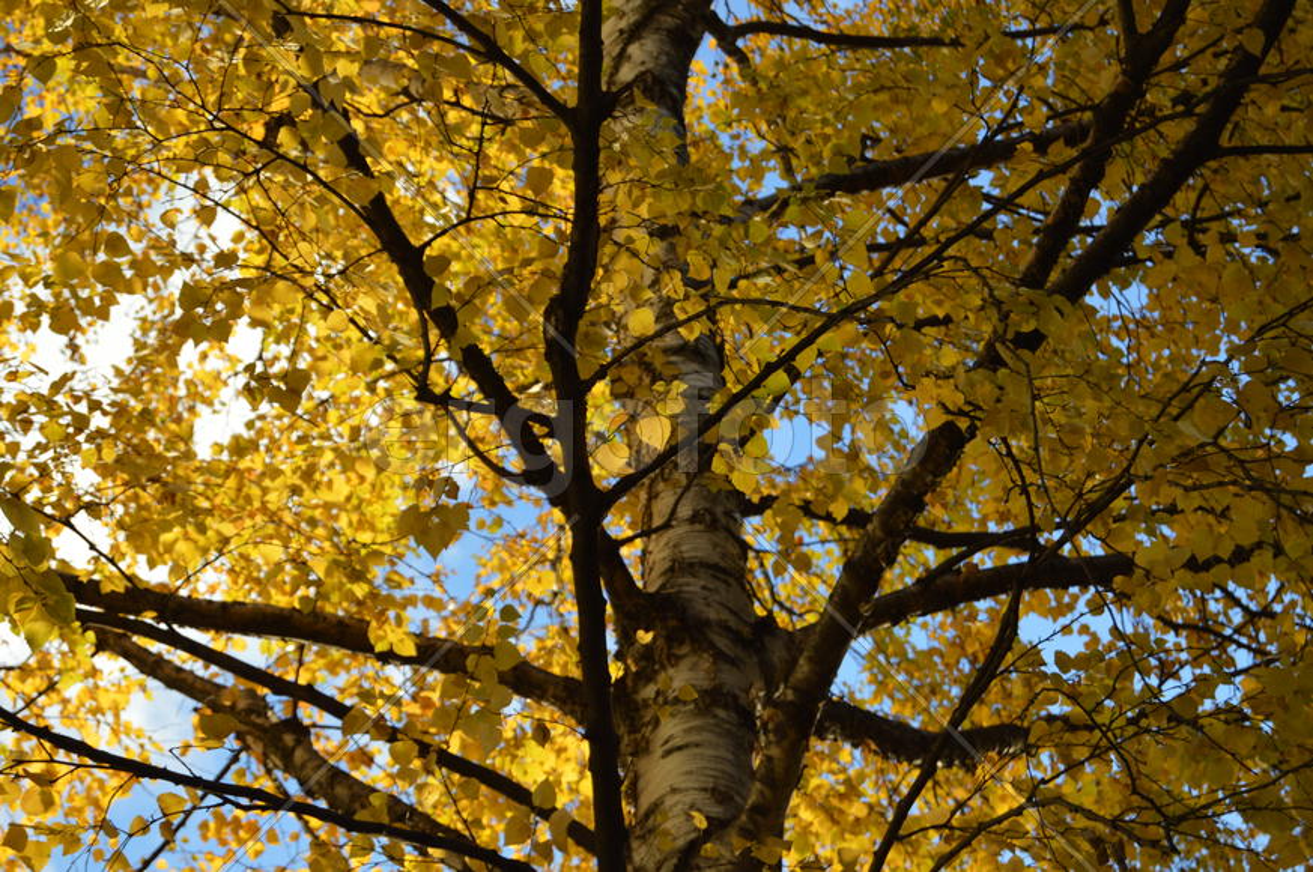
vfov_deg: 16.5
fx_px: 3006
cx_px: 656
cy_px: 436
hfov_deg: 24.6
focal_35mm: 82
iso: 110
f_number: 5.6
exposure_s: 1/125
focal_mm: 55
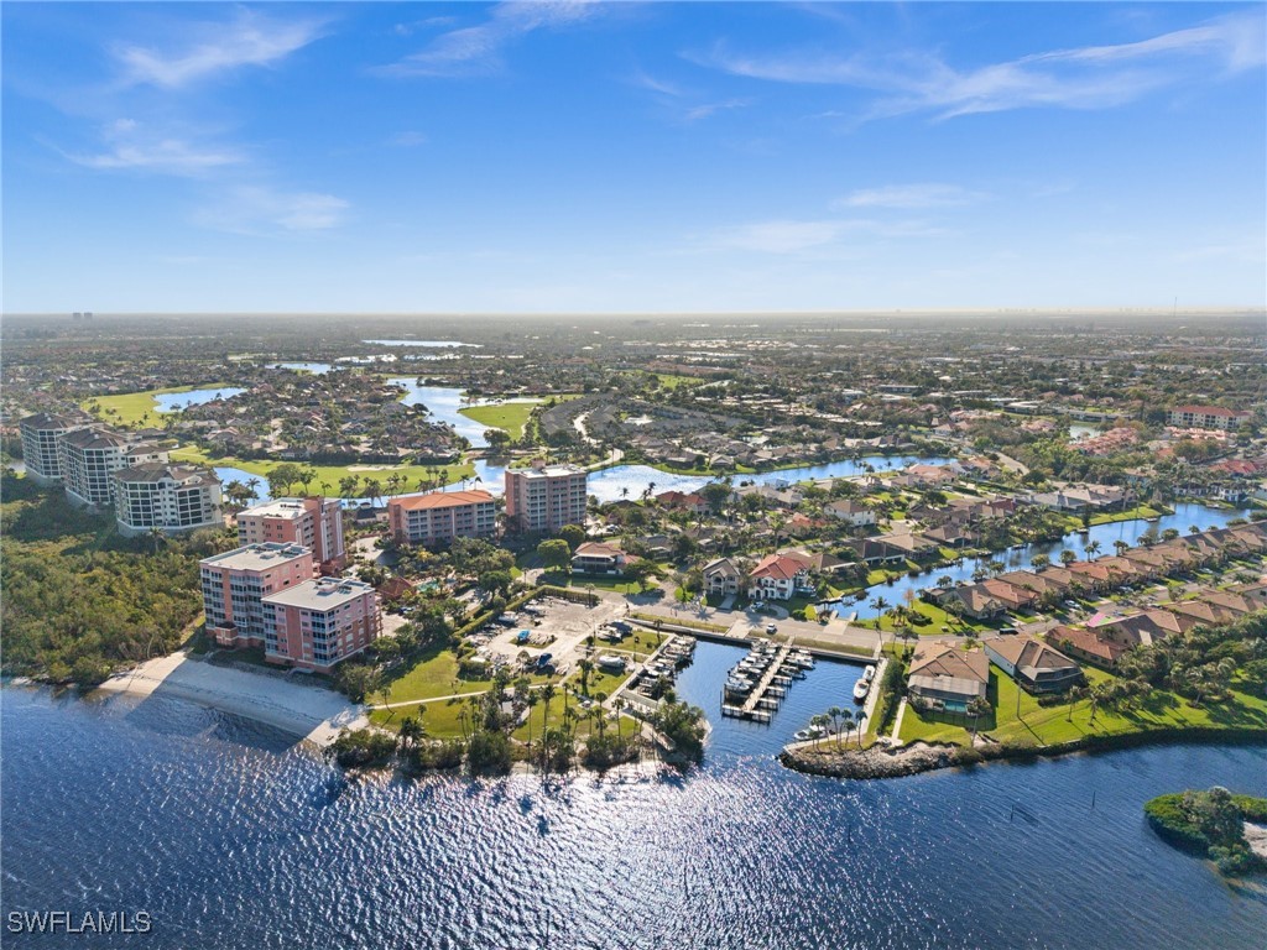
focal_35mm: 24
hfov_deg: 71.6
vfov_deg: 56.8
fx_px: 878
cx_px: 634
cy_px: 475
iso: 220
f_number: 1.8
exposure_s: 1/6400
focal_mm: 8.67
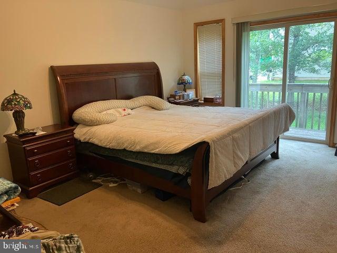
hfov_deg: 63.4
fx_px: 273
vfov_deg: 49.7
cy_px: 126
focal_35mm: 28
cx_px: 168
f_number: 1.8
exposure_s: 1/60
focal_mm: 3.99
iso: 125
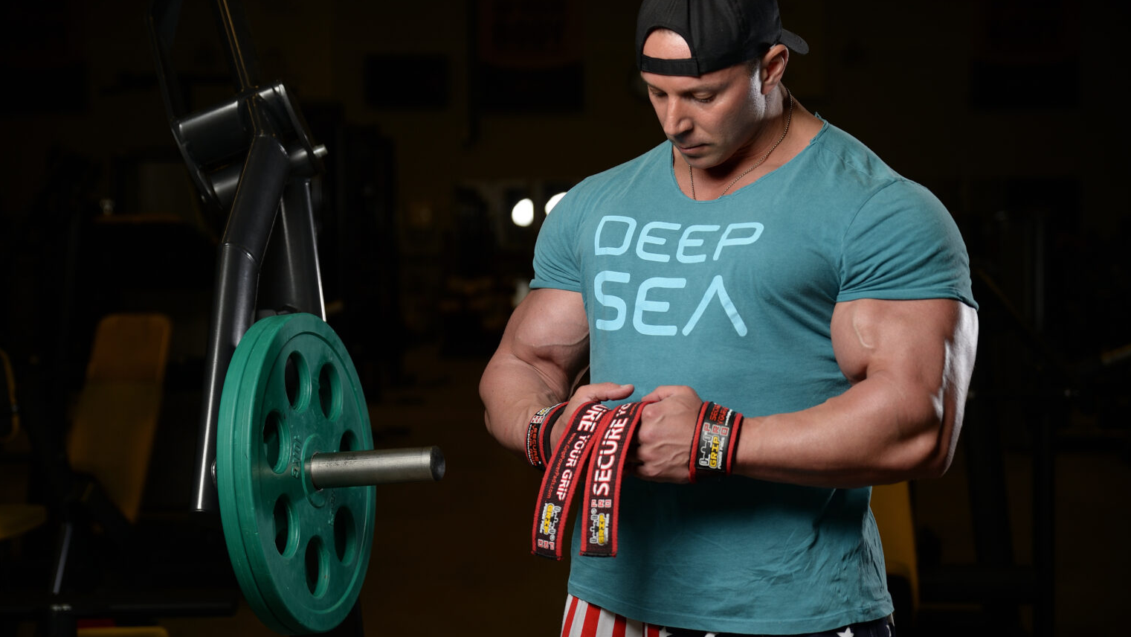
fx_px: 2220
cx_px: 569
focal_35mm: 74
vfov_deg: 16.3
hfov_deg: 28.6
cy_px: 329
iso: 160
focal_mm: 70
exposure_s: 1/125
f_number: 4
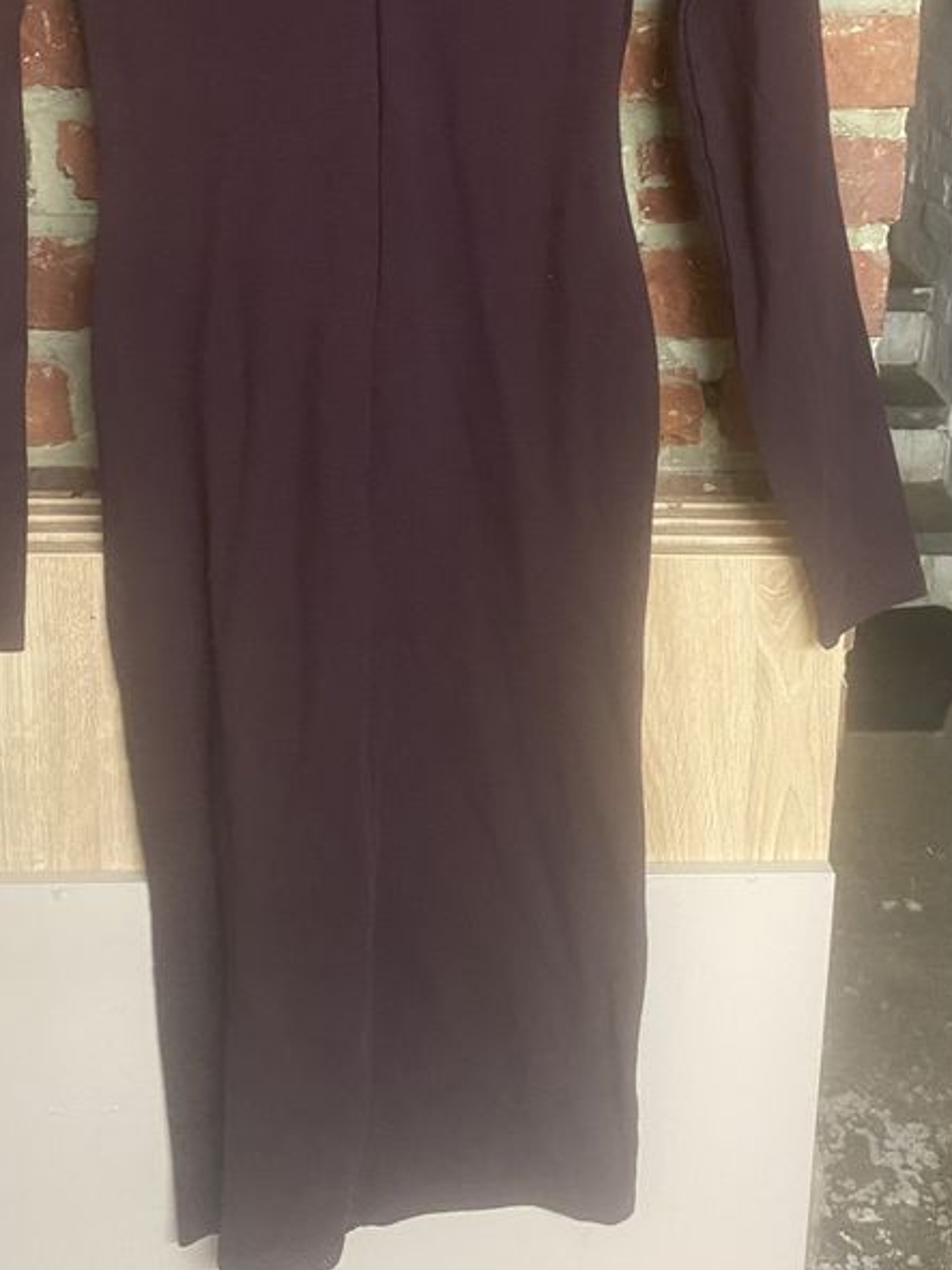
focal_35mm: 44
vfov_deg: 42.3
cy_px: 404
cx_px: 546
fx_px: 1614
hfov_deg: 32.8
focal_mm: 4.25
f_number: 1.8
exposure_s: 1/33
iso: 500
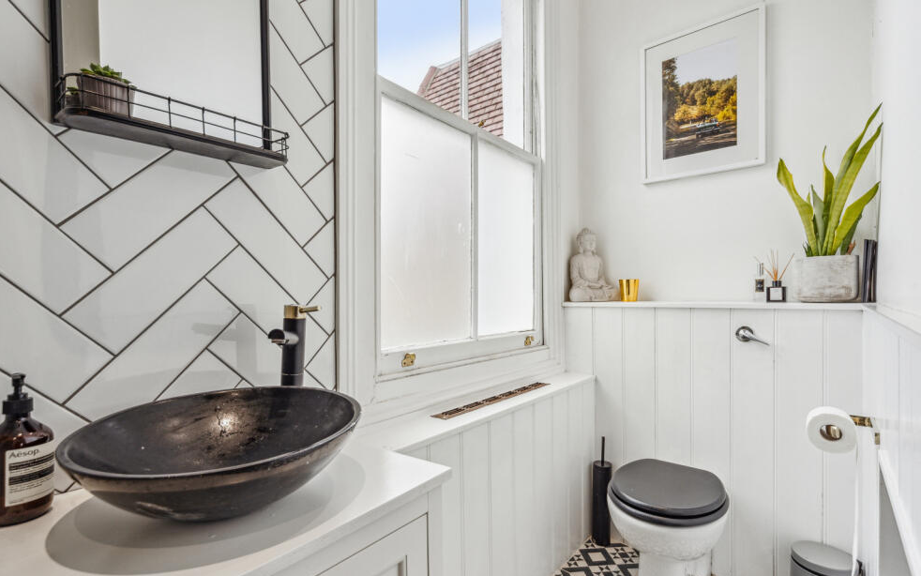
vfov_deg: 67.9
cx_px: 478
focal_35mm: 17
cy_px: 260
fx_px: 427
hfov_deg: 94.3
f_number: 11
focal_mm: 16
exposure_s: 1/60
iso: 400
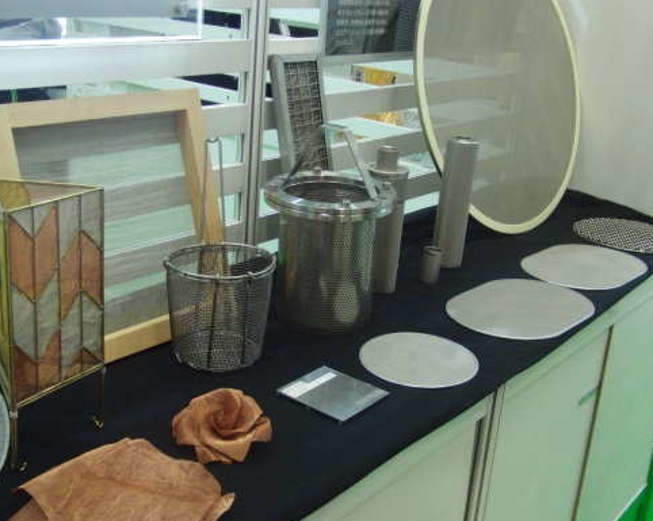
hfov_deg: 41.1
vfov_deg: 33.4
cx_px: 294
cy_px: 238
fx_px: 869
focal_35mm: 45
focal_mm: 6.42
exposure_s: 1/80
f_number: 3.6
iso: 500
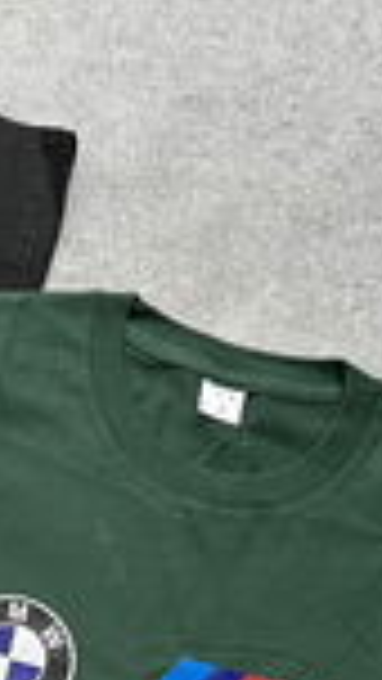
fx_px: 1800
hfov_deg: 11.6
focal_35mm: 100
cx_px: -198
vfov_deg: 20.4
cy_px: 745
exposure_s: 1/50
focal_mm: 5.7
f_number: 1.5
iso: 64
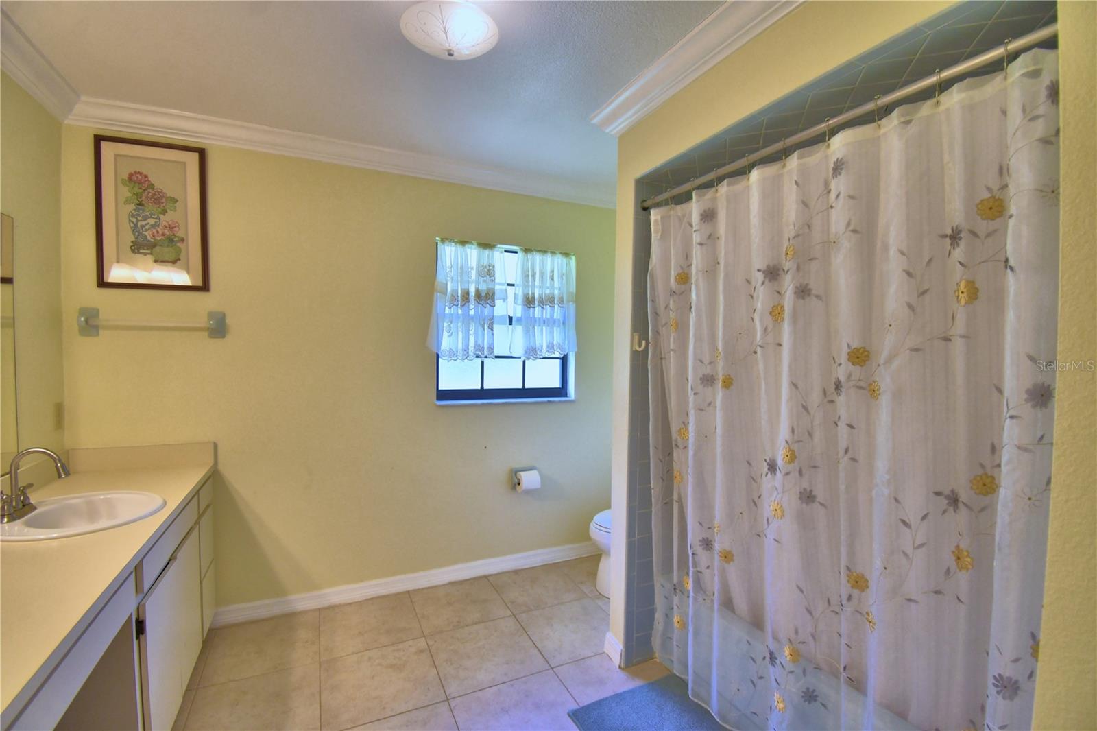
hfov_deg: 100.4
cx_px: 548
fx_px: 457
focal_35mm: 15
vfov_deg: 77.3
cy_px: 366
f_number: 4.5
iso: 400
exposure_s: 1/60
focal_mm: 10
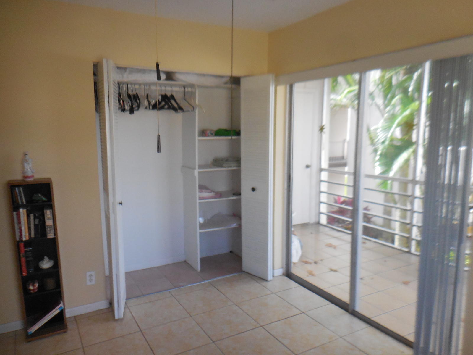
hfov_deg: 69.4
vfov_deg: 54.9
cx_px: 236
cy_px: 178
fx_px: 342
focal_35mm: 25
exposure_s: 1/250
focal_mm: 4.5
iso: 450
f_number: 3.7
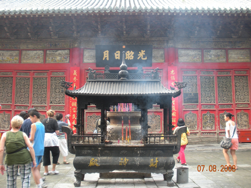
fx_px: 261
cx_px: 126
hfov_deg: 51.4
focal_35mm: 36
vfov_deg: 39.7
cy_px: 94
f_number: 3.5
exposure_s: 1/54
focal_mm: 6.3
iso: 99
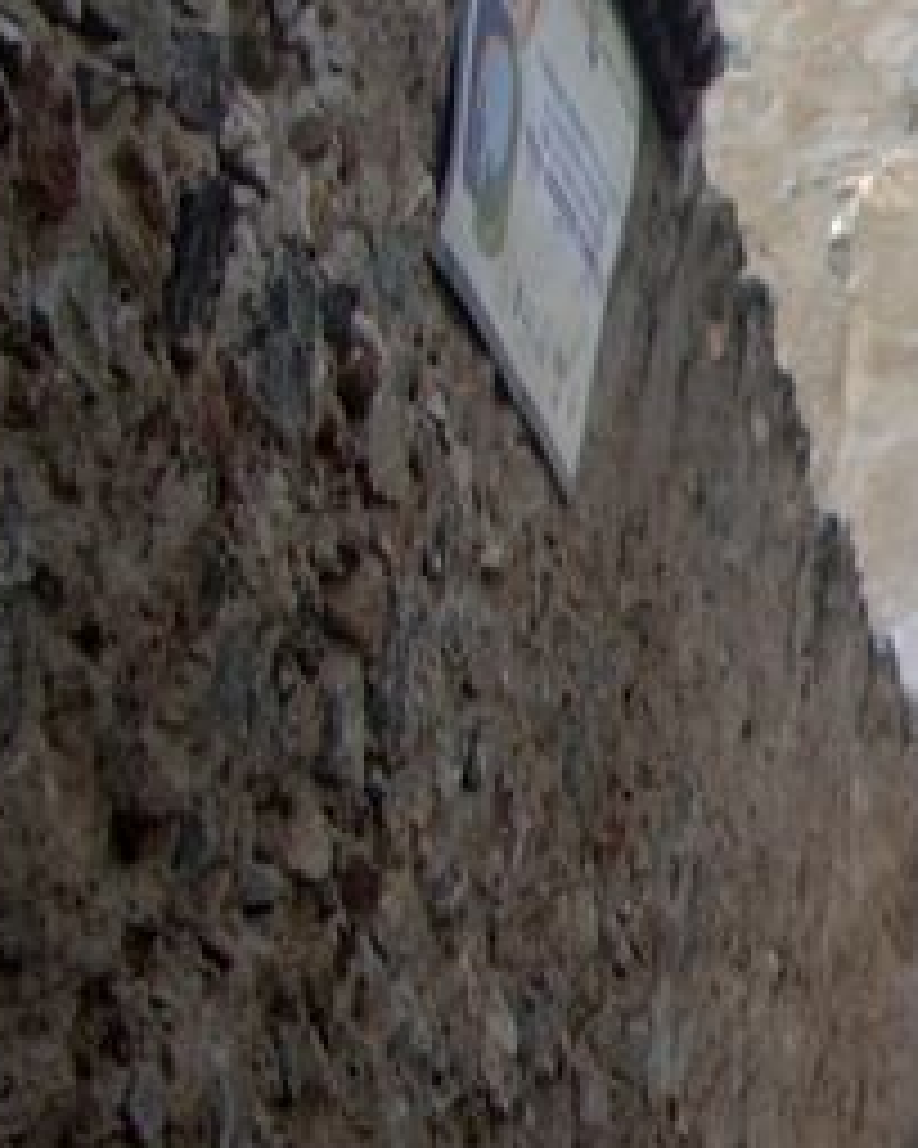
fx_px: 4653
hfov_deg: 9.9
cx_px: 2236
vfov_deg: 14.0
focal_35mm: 137
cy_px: 396
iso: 50
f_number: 2.6
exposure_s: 1/100
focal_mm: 5.8
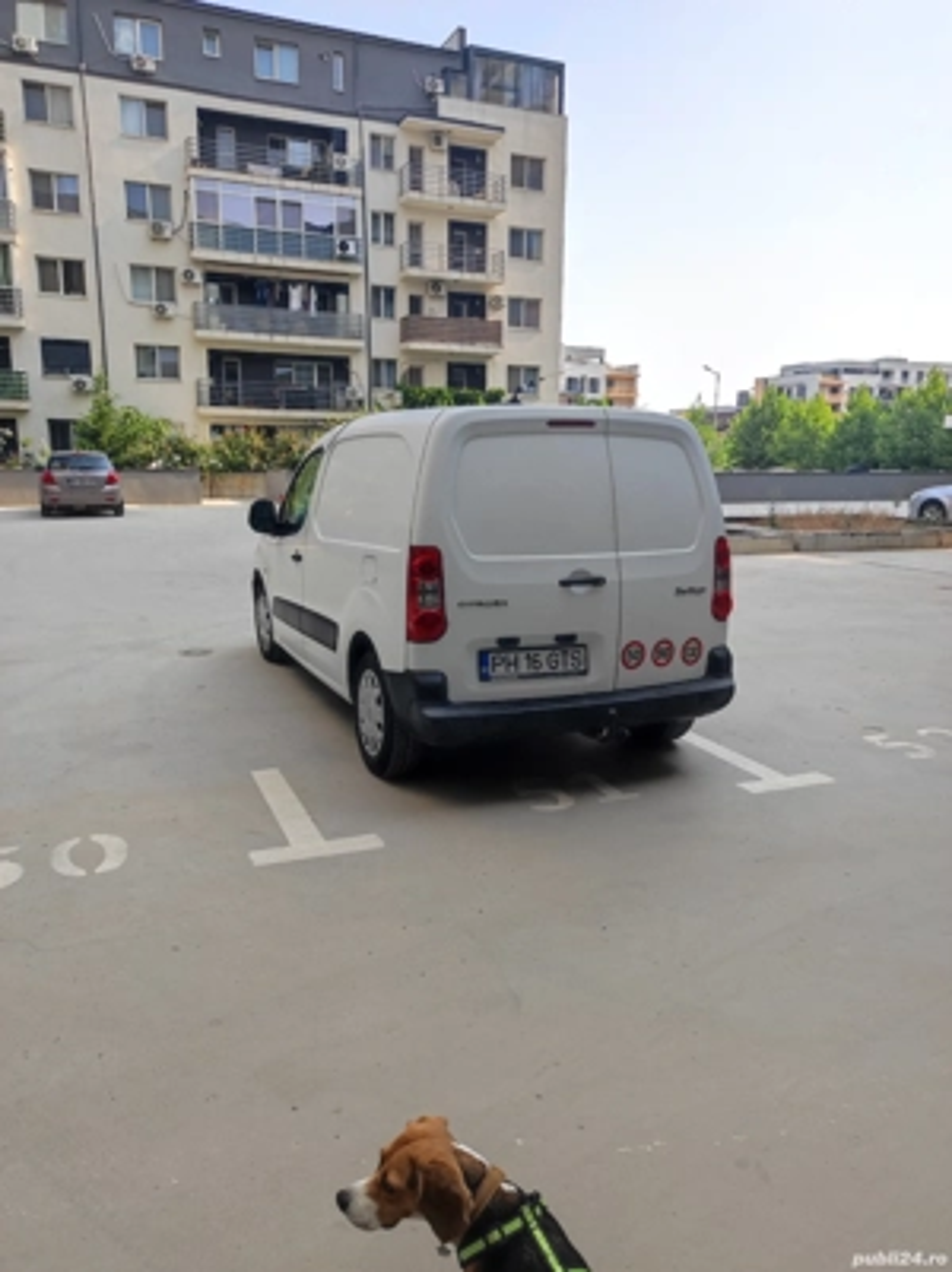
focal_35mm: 25
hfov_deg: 54.8
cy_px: 636
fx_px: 918
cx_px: 476
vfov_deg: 69.4
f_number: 1.79
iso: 50
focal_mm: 4.7
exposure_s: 1/224
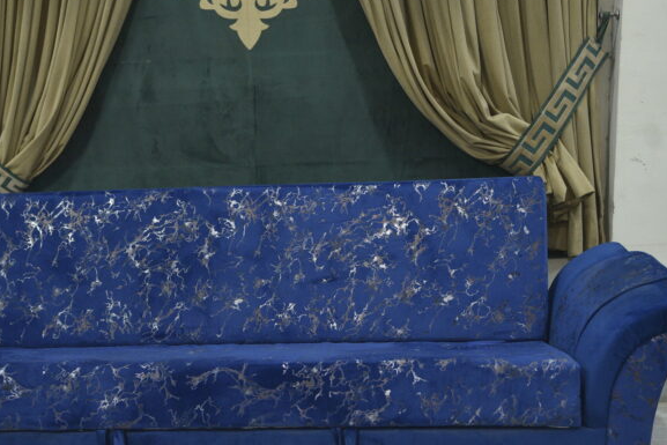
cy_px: 317
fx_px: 1056
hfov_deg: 34.9
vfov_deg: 23.6
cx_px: 254
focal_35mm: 57
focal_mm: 38
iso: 2000
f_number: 3.2
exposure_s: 1/125
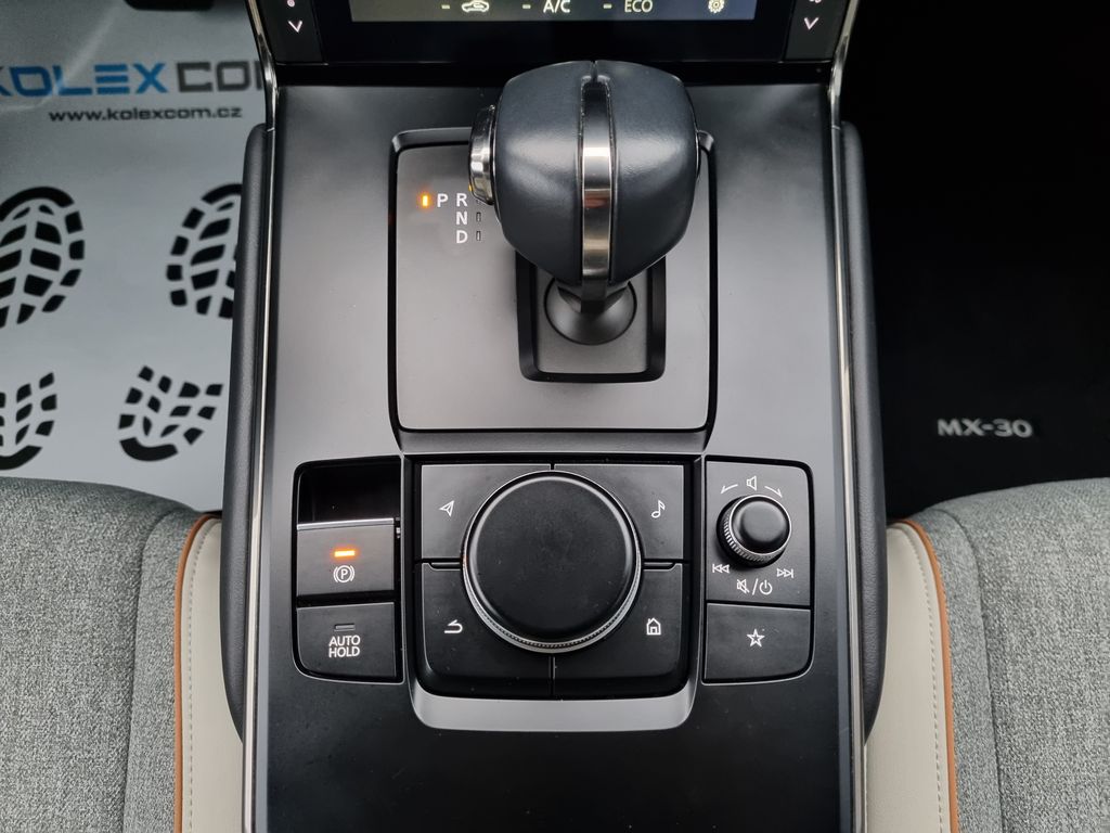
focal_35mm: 26
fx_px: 834
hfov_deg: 67.3
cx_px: 555
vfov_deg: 53.1
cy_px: 416
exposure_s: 1/25
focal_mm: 5.4
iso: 500
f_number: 1.8
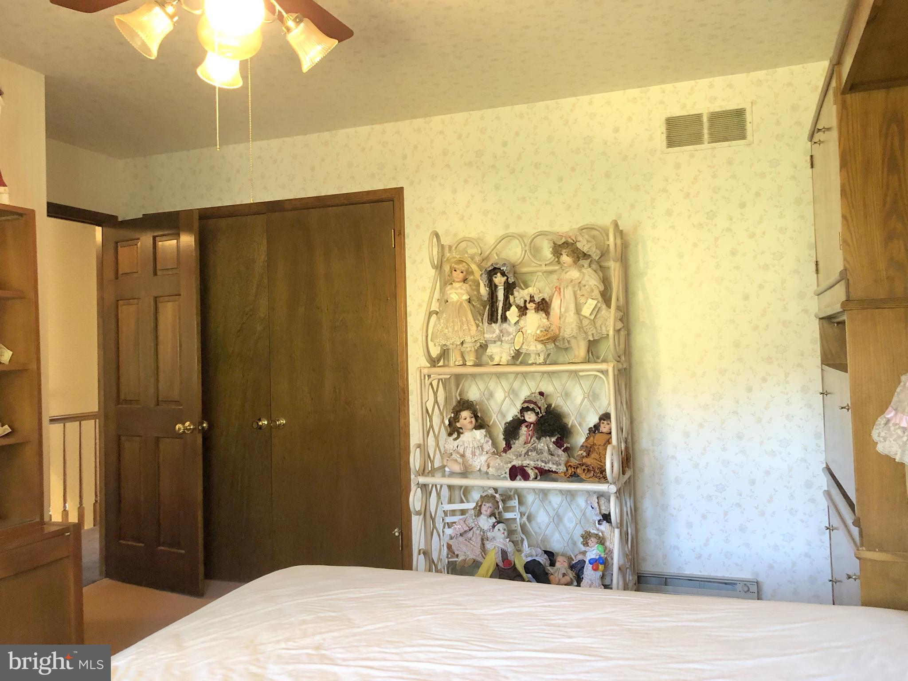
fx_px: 734
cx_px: 454
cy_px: 340
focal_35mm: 28
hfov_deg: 63.4
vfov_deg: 49.7
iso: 100
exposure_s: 1/15
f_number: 1.8
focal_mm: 3.99
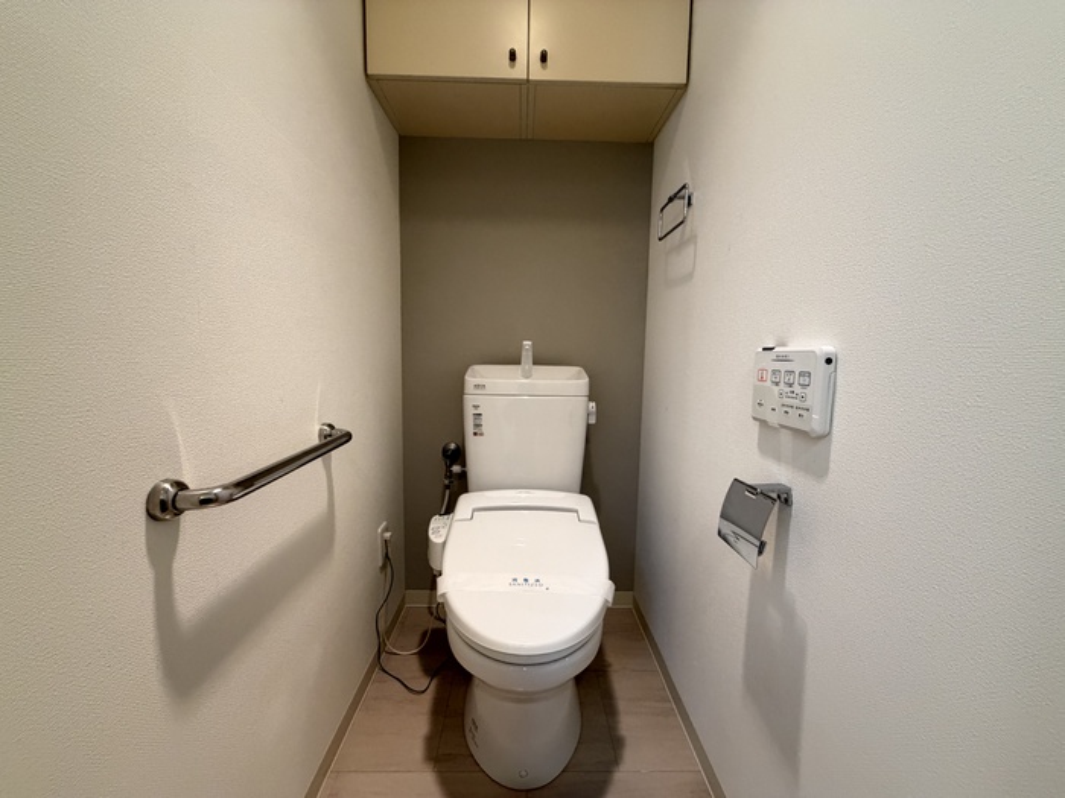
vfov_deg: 85.7
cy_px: 399
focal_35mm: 14
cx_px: 532
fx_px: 431
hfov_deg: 102.1
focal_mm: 2.22
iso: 500
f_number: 2.2
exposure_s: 1/60
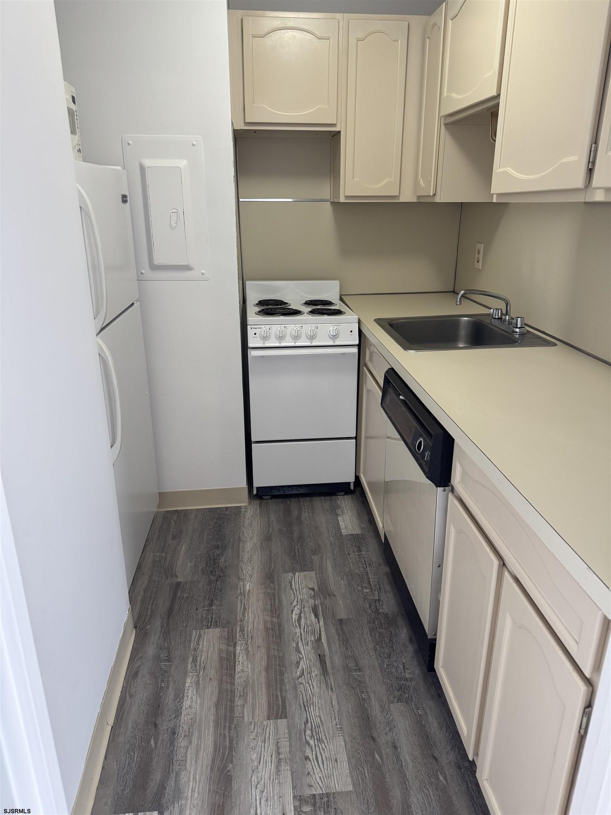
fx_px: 565
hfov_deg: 56.8
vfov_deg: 71.6
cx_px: 306
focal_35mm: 24
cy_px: 408
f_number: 1.78
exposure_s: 1/93
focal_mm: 6.76
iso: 200
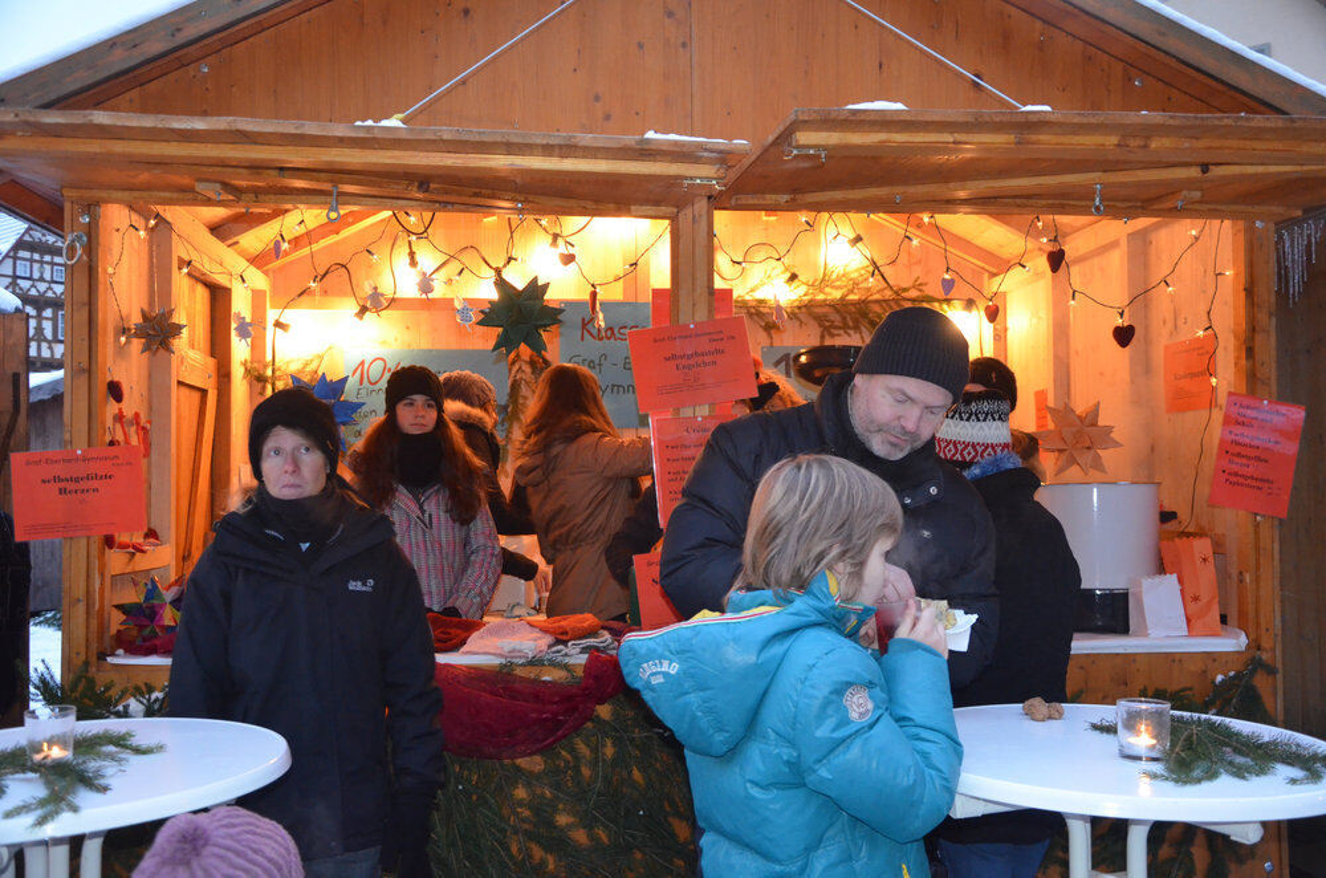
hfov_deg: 53.2
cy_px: 439
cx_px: 663
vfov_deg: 36.7
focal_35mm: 36
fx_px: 1323
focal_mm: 24
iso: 2800
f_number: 3.8
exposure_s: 1/60
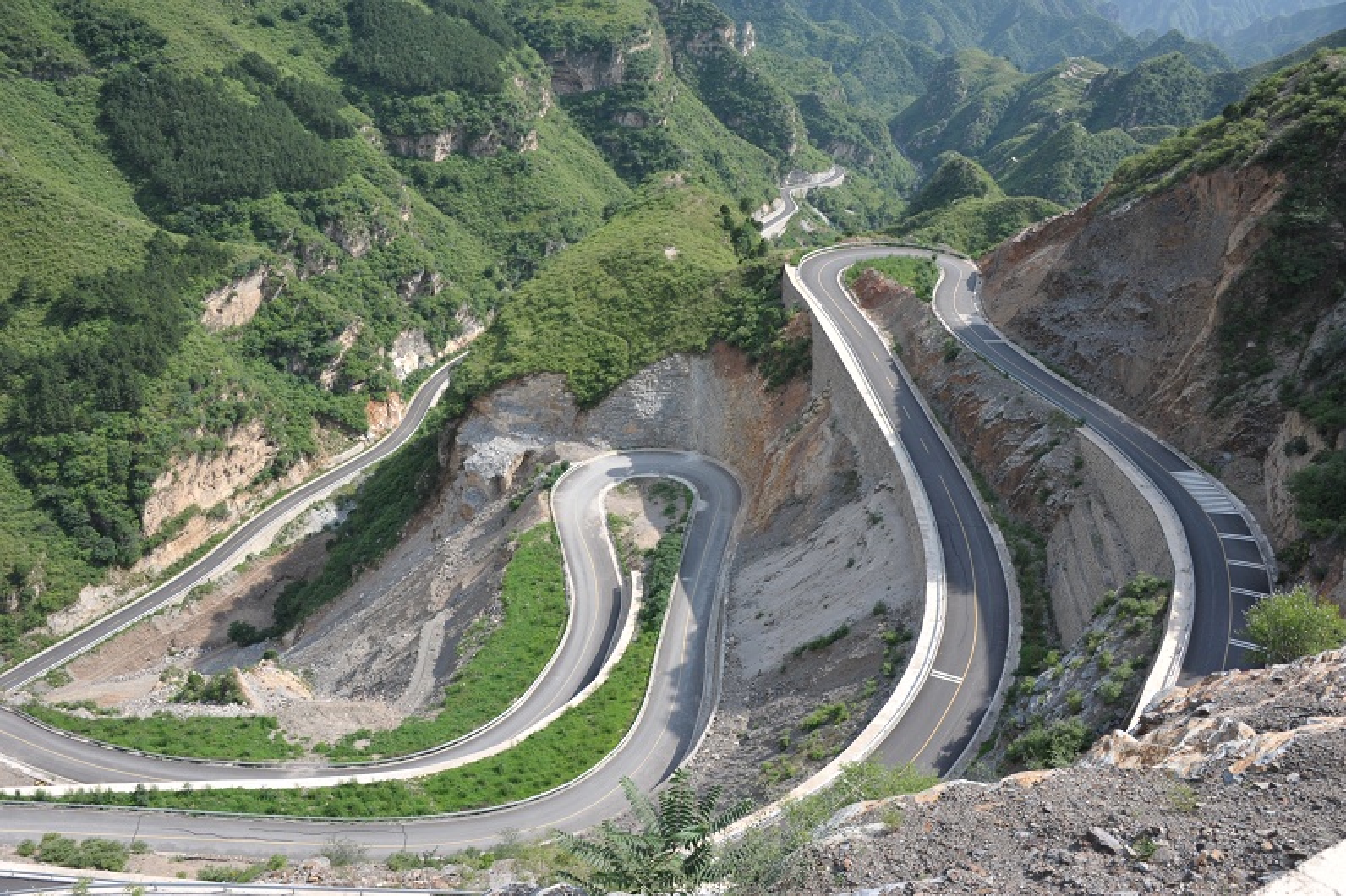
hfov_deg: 65.5
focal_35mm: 28
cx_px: 673
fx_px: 1046
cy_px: 448
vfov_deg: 46.4
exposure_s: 1/500
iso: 500
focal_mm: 28
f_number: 8
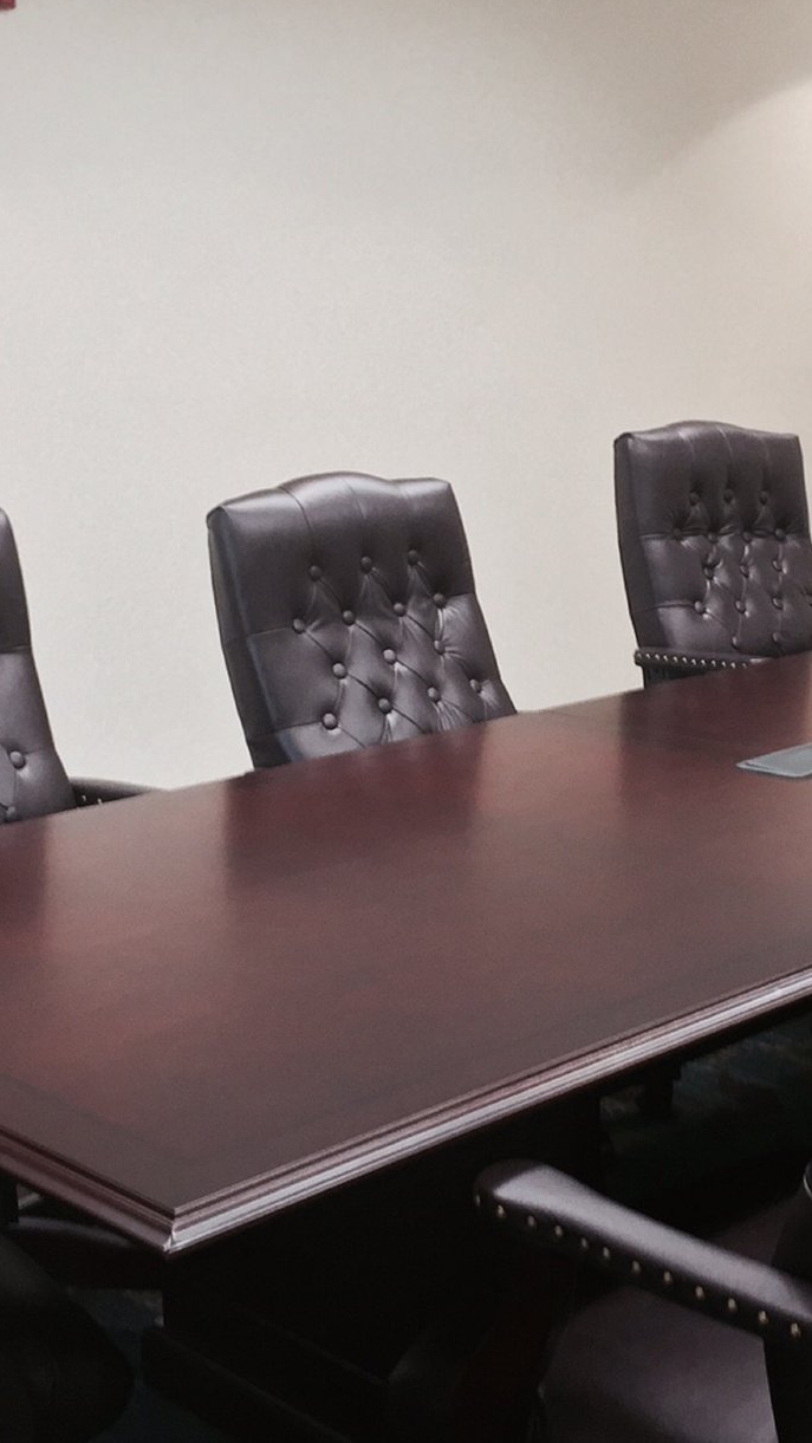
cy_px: 650
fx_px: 2028
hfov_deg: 22.3
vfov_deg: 39.1
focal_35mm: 53
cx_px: 644
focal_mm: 4.15
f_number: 2.2
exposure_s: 1/30
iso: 64
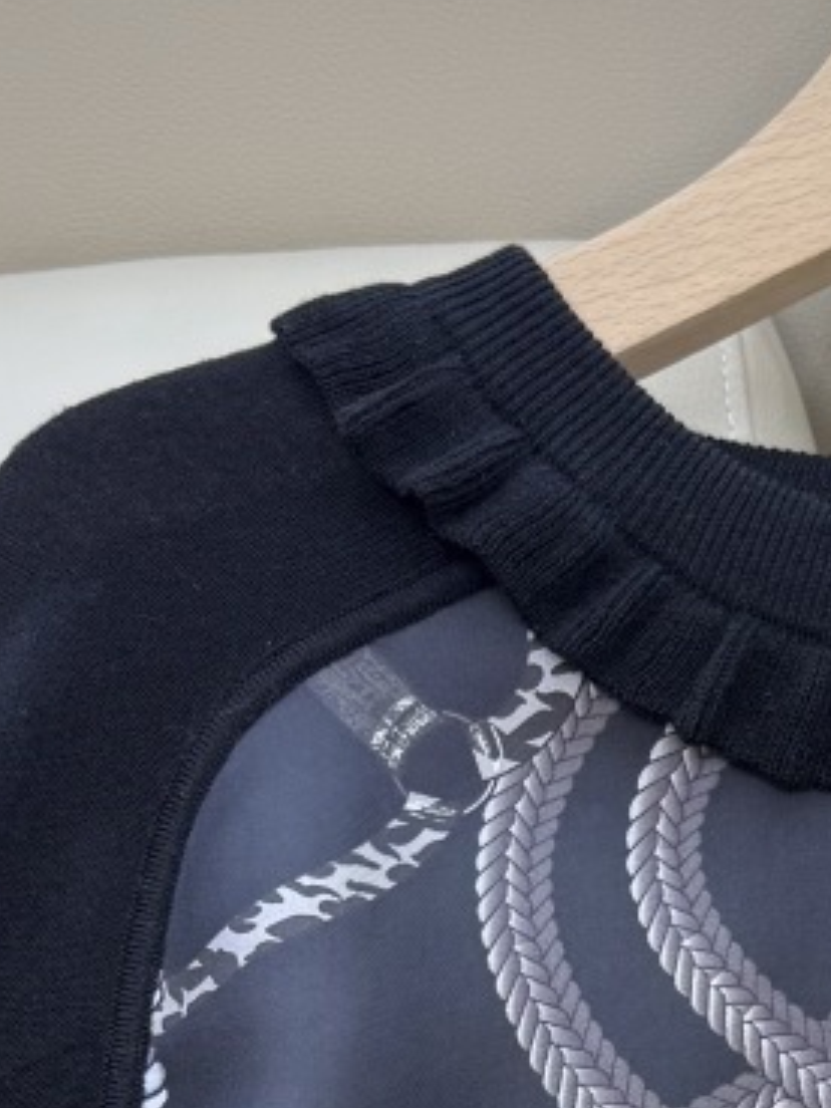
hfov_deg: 15.2
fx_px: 3009
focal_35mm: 94
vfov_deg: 19.5
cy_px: 1373
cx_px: 1000
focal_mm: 6.76
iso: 100
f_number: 1.78
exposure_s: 1/121
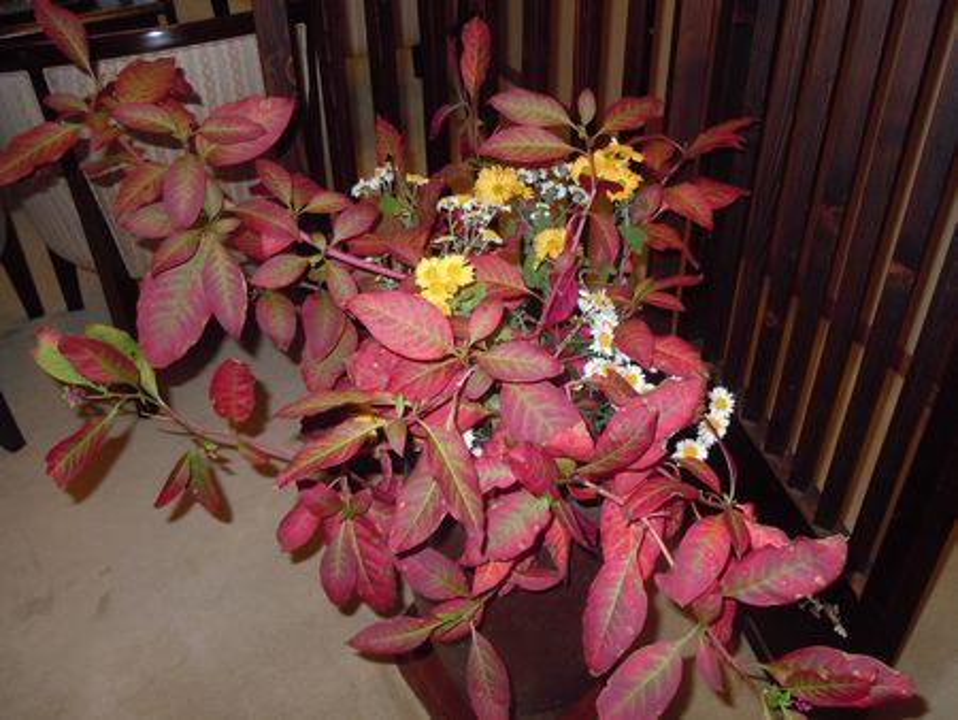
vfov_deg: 43.0
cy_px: 360
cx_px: 479
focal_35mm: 33
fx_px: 914
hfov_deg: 55.3
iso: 200
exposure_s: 1/30
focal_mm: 5.9
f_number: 4
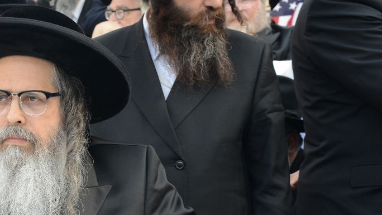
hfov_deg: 22.9
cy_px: 186
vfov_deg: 13.4
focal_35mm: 90
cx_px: 23
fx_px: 912
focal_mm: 42
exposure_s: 1/160
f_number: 6.3
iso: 800
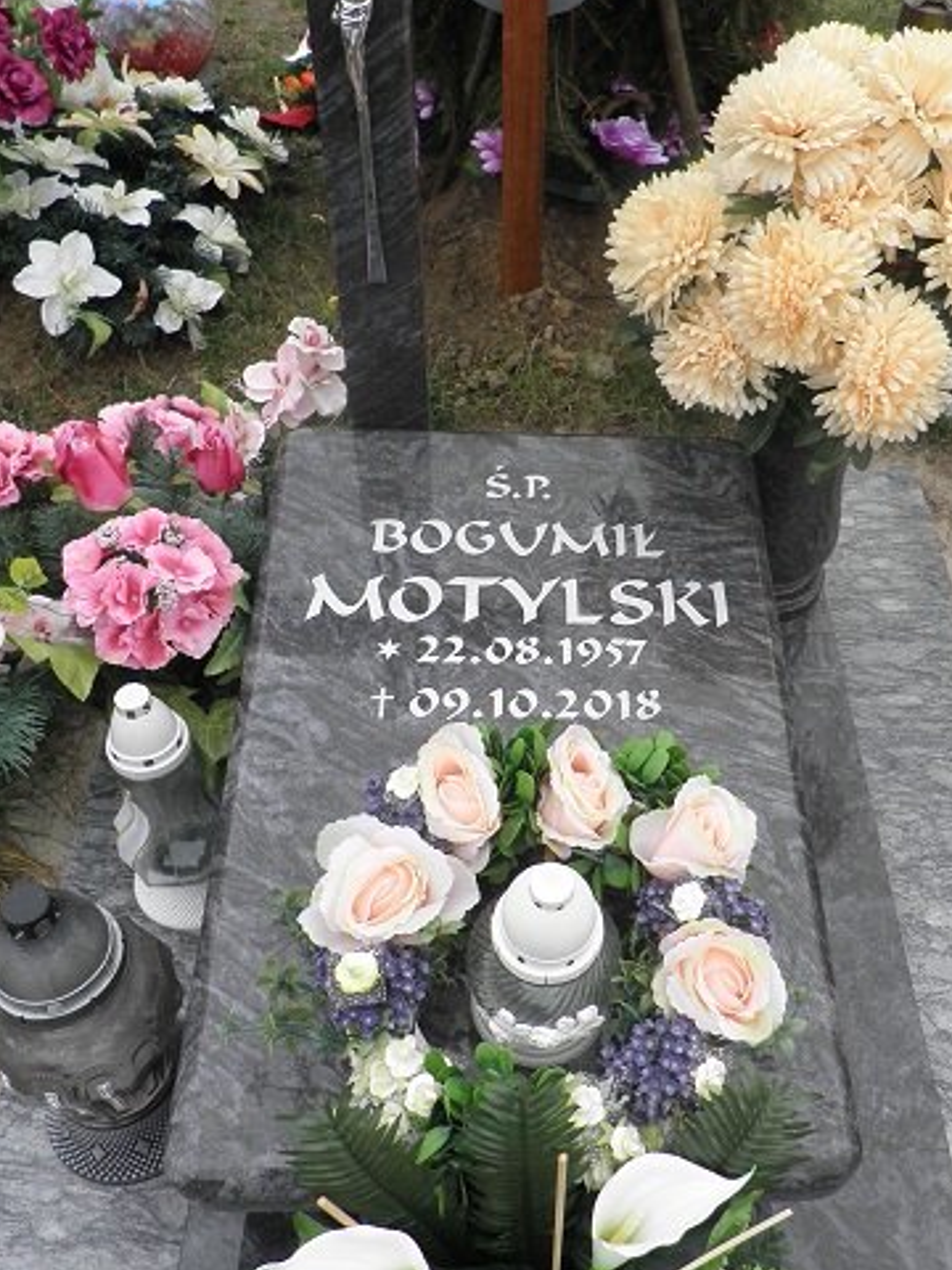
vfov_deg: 56.8
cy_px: 643
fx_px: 1173
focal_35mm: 32
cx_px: 582
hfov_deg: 43.9
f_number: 3.3
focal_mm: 4.3
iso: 64
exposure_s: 1/125
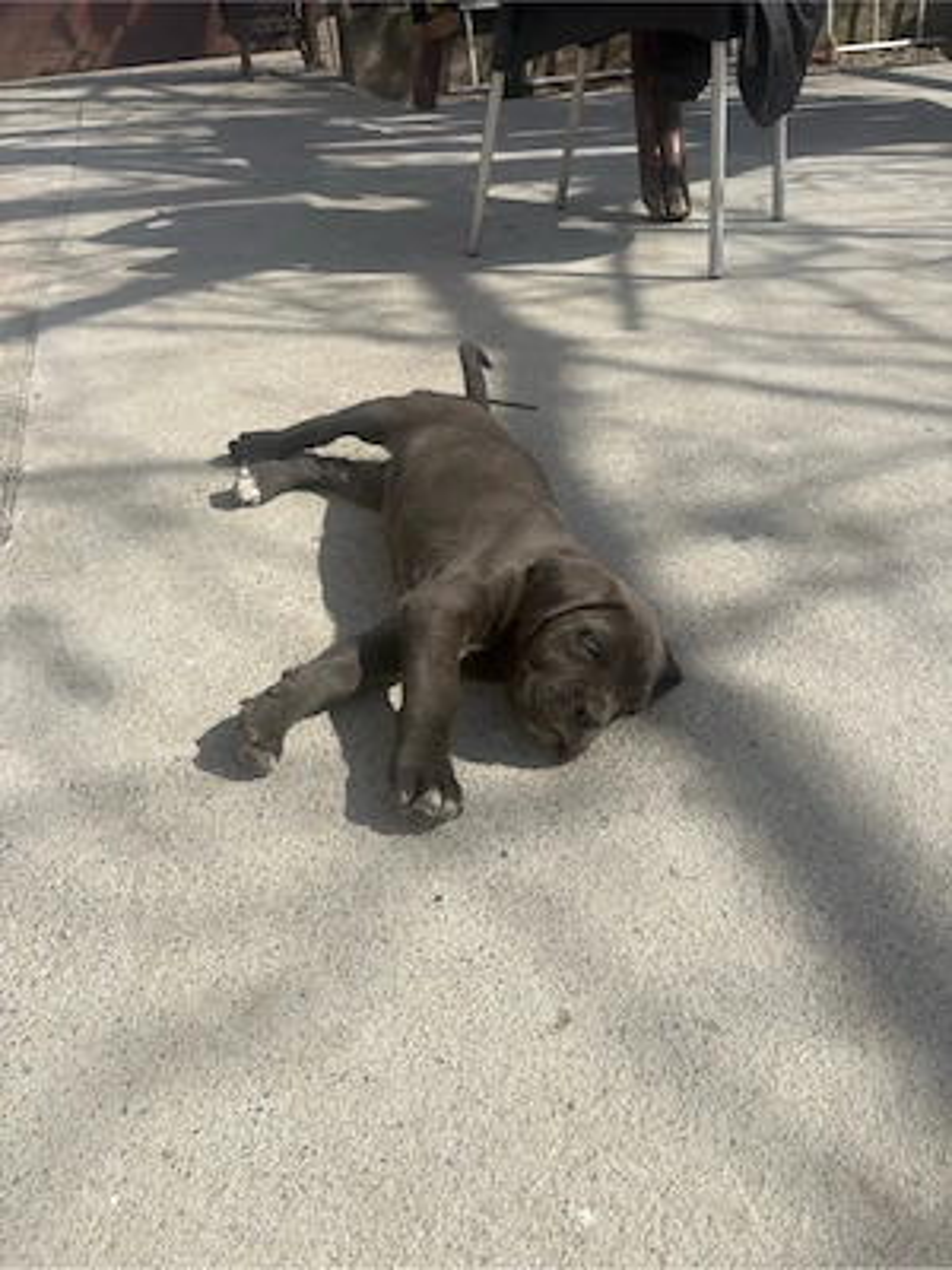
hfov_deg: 53.1
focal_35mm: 26
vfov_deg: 67.3
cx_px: 476
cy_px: 635
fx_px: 953
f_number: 1.6
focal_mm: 5.96
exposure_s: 1/4065
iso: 50
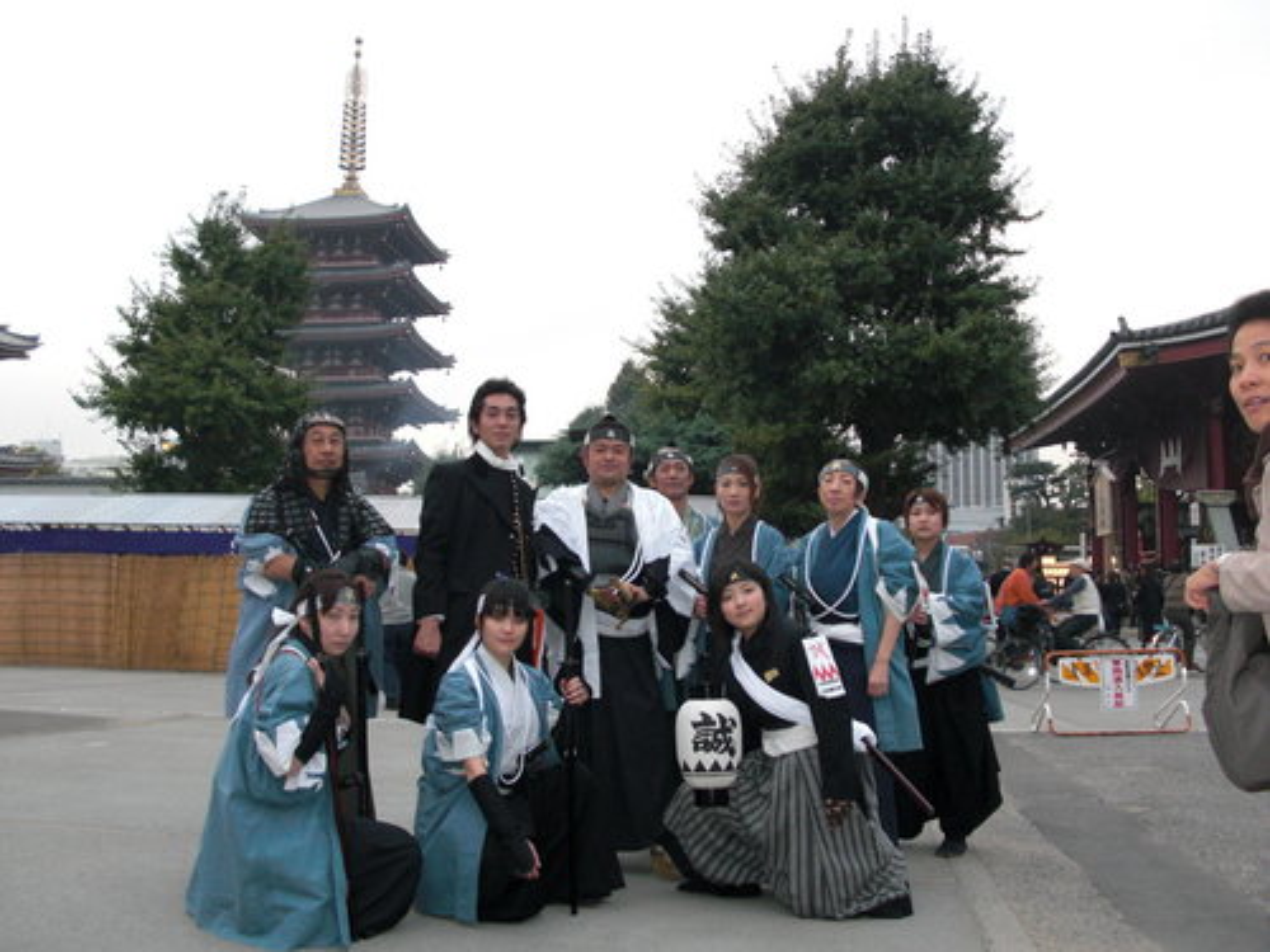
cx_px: 635
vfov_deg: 39.7
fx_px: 1321
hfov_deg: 51.4
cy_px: 476
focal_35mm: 36
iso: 200
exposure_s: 1/60
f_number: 2.8
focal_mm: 6.3
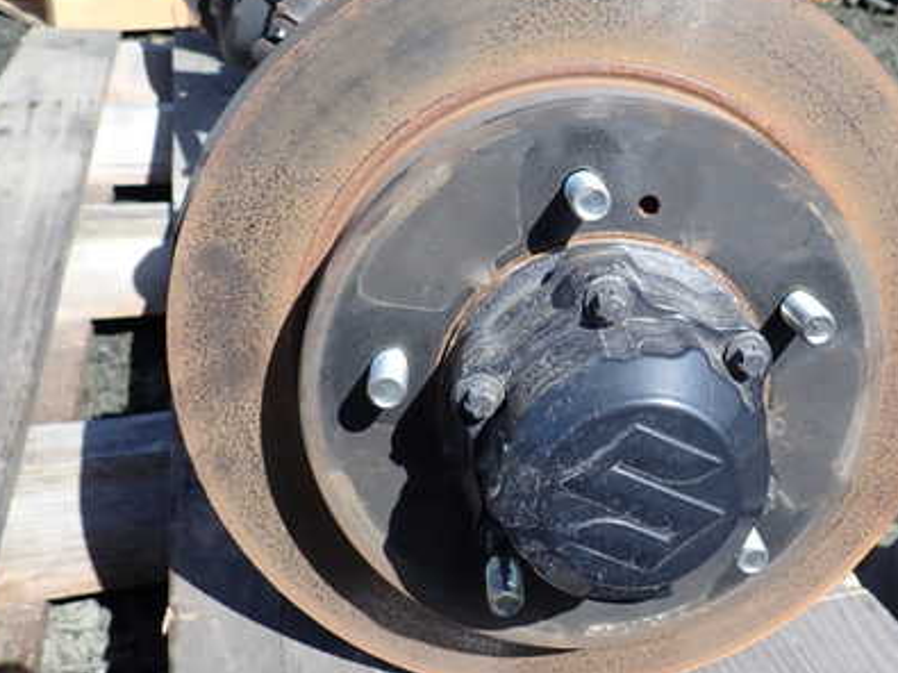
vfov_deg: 37.7
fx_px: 985
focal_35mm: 38
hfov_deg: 48.0
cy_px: 314
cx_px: 616
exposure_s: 1/640
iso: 100
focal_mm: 4.5
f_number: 2.8
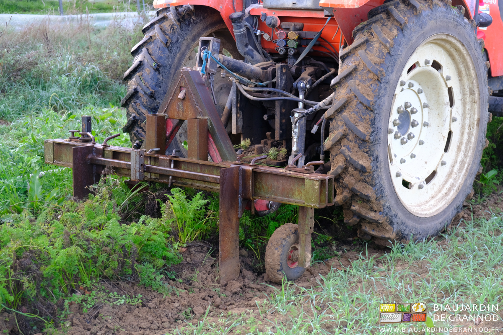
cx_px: 252
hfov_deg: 30.1
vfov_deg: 20.3
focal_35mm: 67
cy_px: 168
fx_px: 936
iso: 320
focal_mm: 44.4
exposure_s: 1/90
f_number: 4
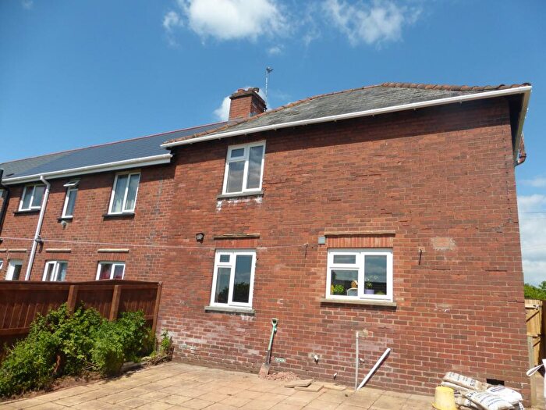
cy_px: 205
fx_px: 379
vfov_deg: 56.8
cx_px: 273
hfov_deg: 71.6
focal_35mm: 24
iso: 100
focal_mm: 4.3
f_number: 4
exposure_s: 1/800
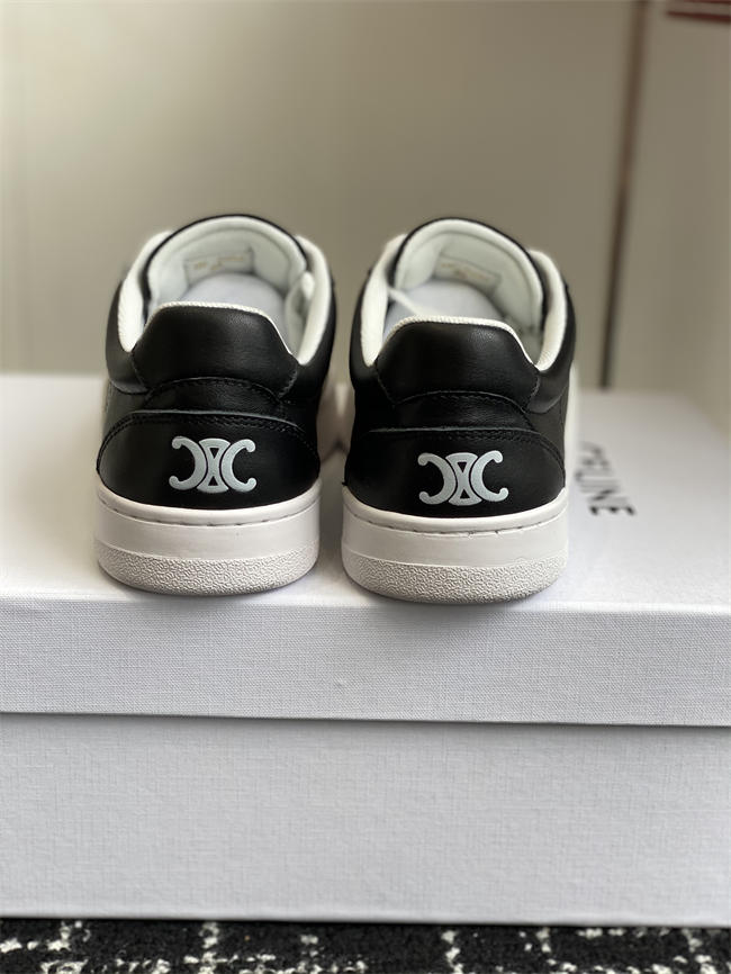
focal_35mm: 52
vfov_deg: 36.8
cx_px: 366
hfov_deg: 28.0
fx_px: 1463
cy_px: 487
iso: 20
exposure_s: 1/149
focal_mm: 6
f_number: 2
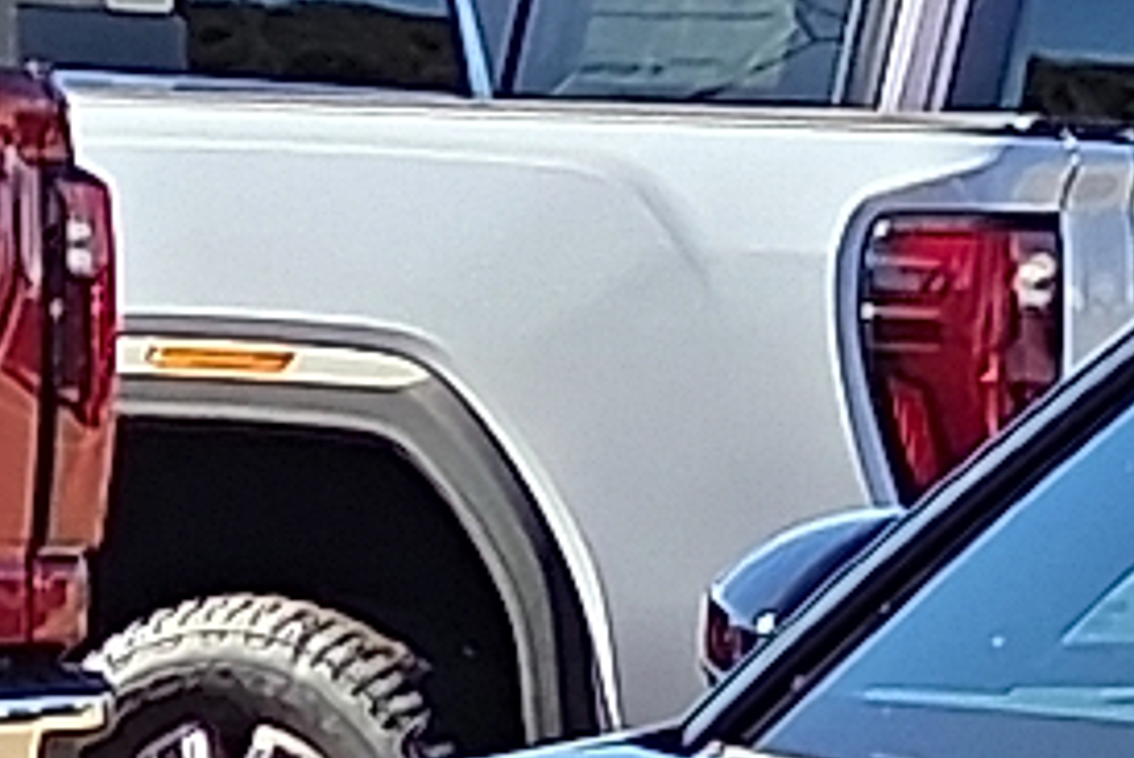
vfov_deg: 4.7
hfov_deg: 6.9
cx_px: 1838
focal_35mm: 291
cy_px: 1325
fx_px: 9171
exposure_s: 1/1429
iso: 25
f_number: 1.8
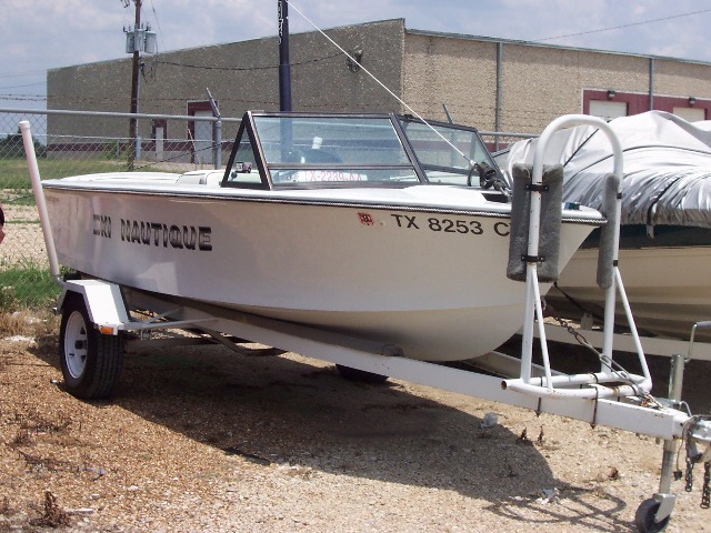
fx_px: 1171
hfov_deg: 33.8
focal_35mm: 57
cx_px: 356
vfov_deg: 25.7
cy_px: 266
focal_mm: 8.6
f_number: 6.7
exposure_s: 1/750
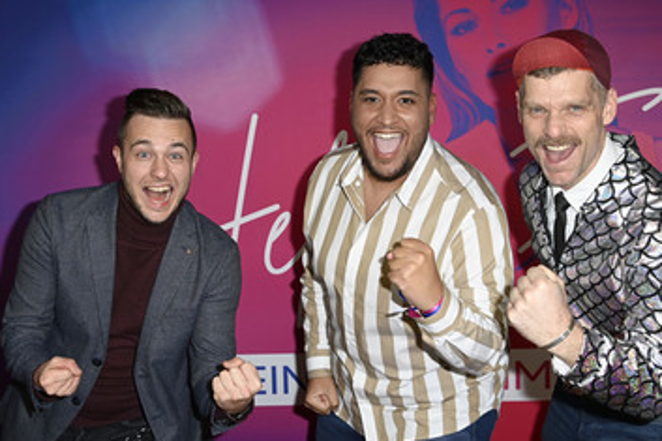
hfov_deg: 42.7
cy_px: 251
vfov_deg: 29.2
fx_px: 845
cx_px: 365
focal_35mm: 46
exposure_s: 1/250
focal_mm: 36
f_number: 5.6
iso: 500
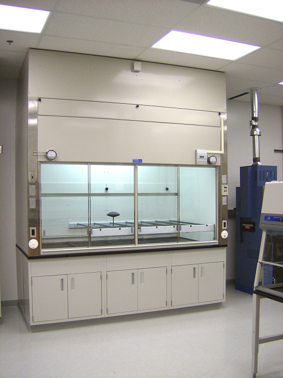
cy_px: 189
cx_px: 142
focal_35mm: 36
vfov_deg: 51.4
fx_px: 392
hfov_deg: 39.7
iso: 100
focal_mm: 6
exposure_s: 1/79.3
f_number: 2.8
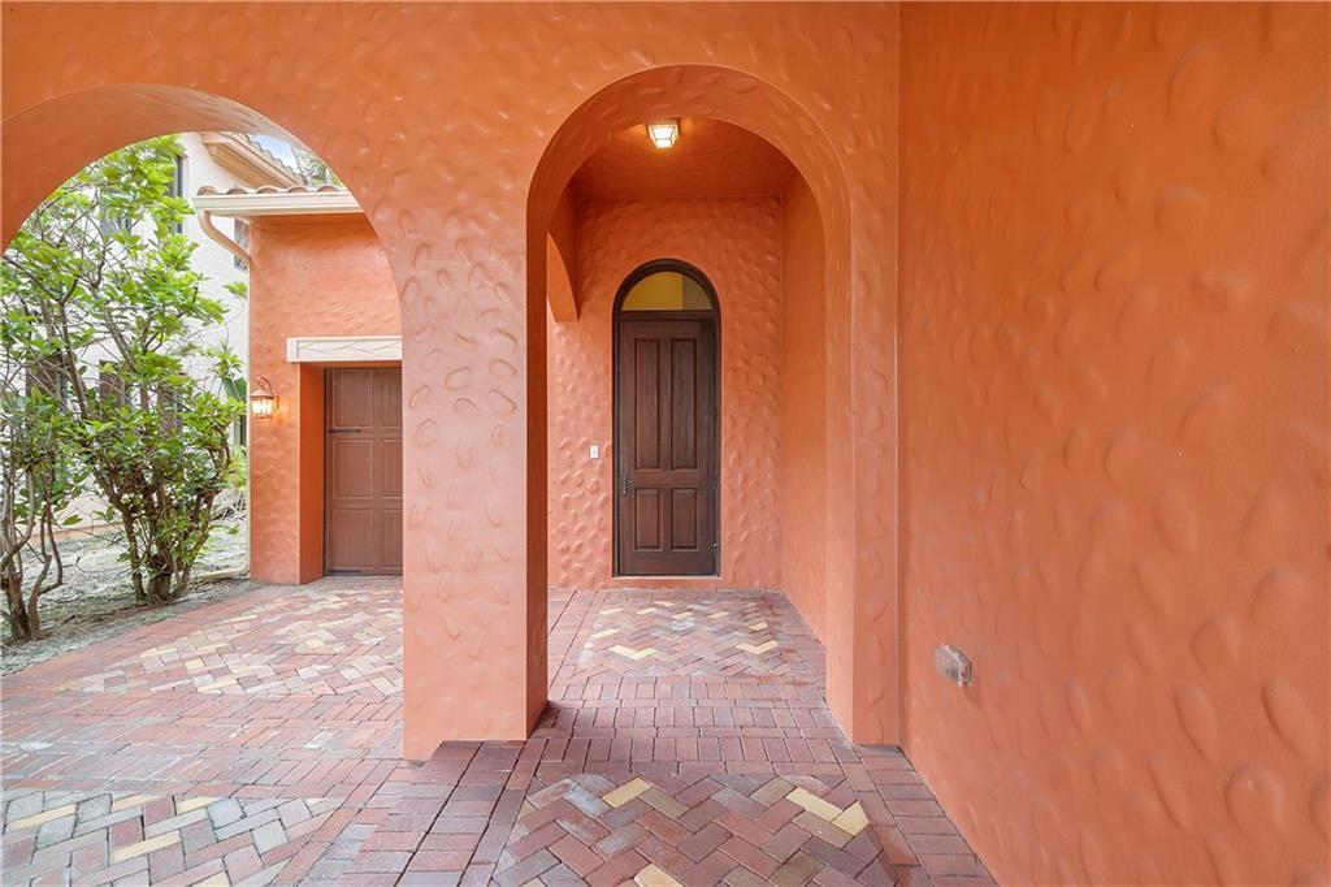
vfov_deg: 77.3
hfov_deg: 100.4
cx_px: 666
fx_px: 554
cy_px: 444
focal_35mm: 15
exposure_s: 1/3
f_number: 11
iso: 100
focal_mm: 10
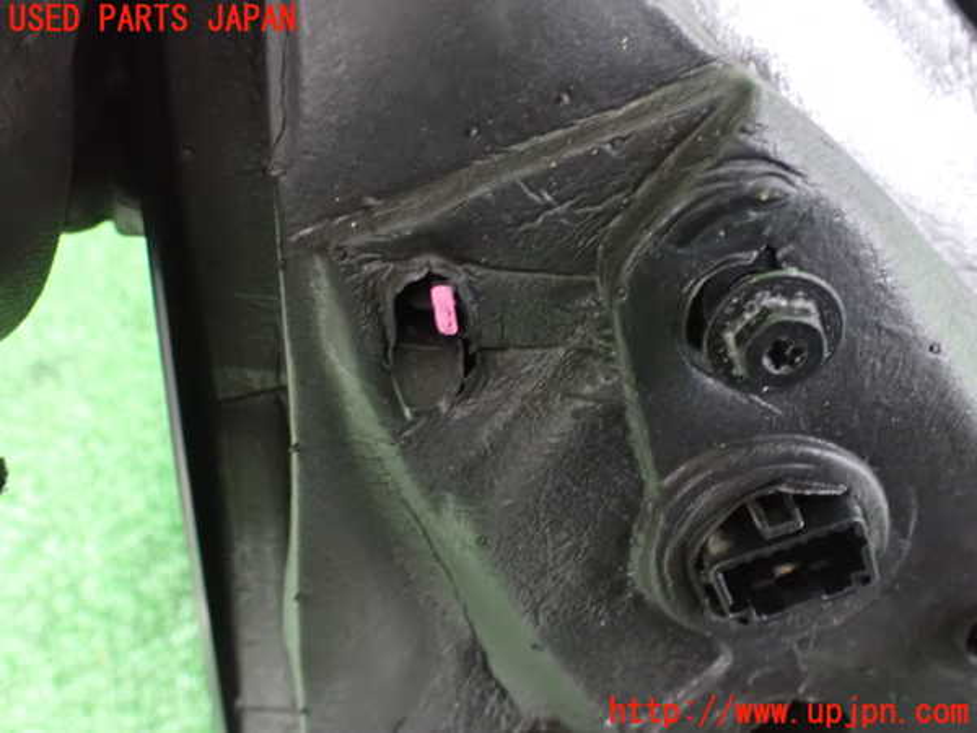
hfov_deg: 60.0
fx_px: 847
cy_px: 366
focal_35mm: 30
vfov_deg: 46.8
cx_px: 488
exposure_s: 1/30
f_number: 2.3
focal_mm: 5.4
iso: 1600
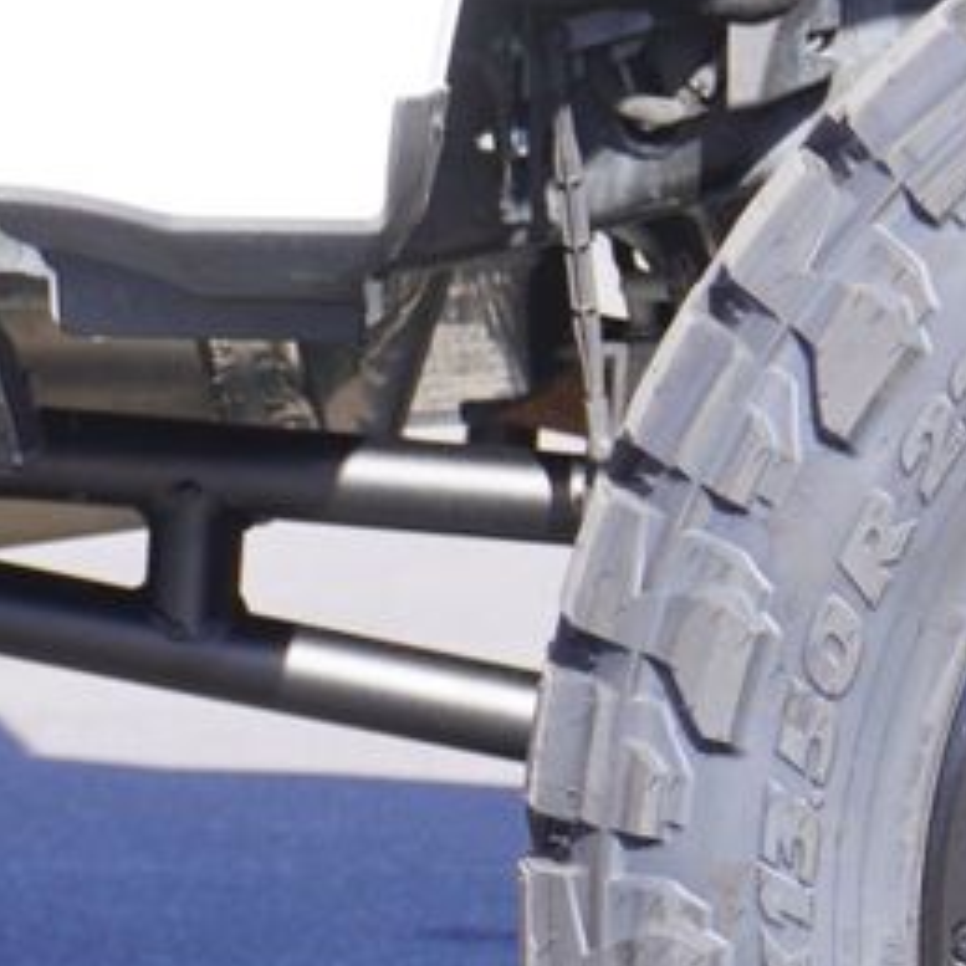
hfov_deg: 7.7
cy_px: 843
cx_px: 1544
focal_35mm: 222
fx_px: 7009
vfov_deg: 7.9
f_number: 7.1
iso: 100
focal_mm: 44
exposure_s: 1/100
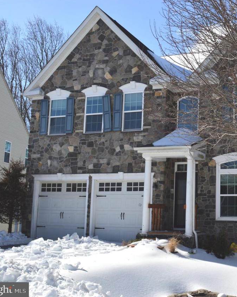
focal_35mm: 47
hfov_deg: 30.9
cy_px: 148
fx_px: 412
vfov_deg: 39.6
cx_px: 205
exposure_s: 1/500
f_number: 11
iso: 360
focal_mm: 22
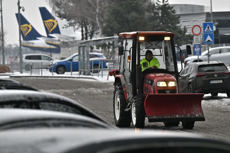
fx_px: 1278
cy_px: 76
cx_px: 115
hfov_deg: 10.3
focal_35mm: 200
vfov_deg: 6.9
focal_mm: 200
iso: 200
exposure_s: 1/320
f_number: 5
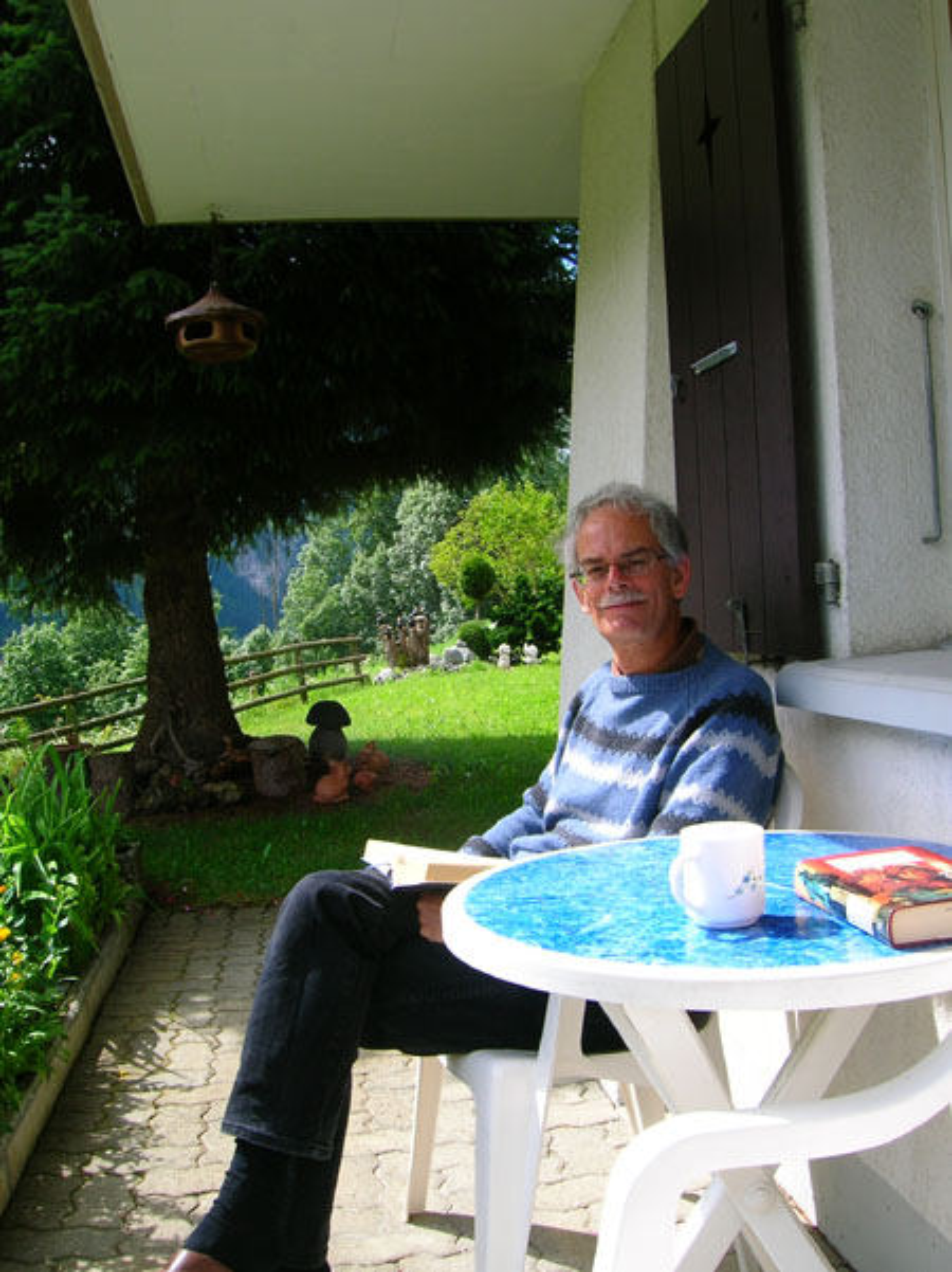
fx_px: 1248
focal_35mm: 34
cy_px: 636
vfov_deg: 54.0
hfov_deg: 41.8
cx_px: 476
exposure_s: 1/139
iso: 50
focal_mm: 5.7
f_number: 4.9
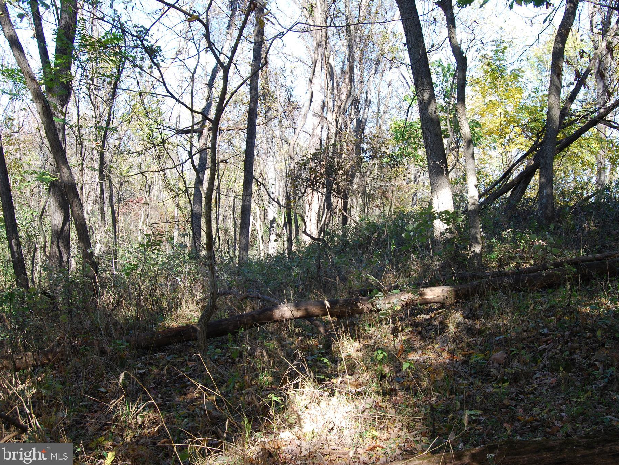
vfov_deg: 38.2
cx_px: 347
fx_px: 671
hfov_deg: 49.4
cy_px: 233
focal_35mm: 38
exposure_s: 1/60
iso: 200
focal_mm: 23
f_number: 8
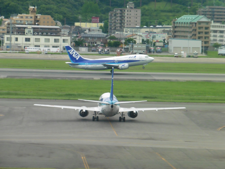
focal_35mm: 231
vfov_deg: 6.4
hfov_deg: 8.6
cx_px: 112
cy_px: 84
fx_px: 1501
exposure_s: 1/250
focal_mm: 41.3
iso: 400
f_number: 5.6
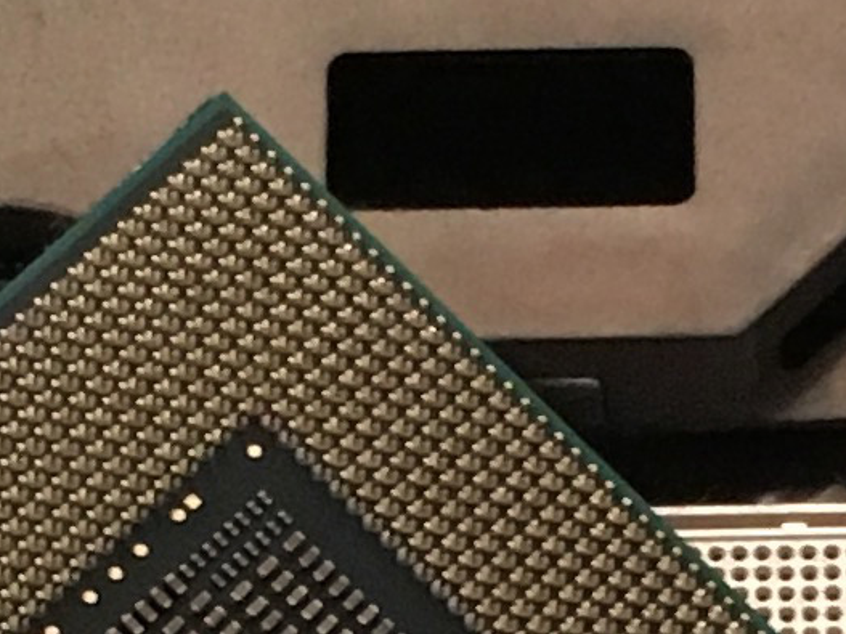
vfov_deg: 6.6
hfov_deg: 8.9
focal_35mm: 222
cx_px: 734
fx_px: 5424
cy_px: 1058
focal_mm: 4.15
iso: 200
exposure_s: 1/20
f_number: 2.2
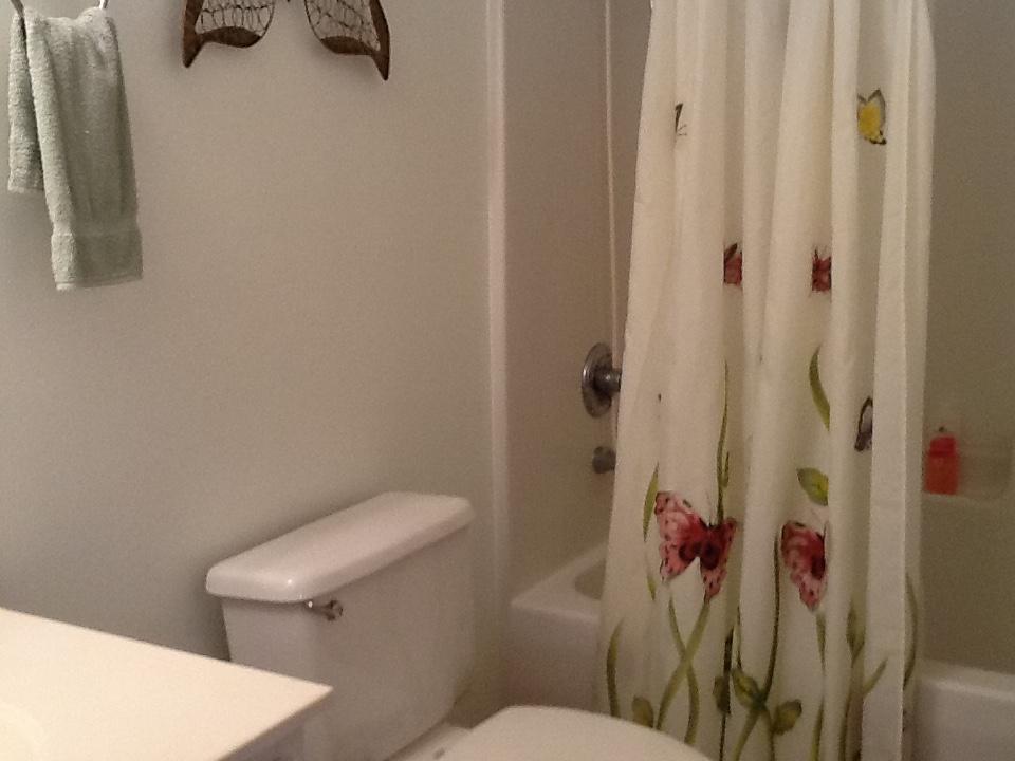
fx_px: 1290
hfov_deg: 42.9
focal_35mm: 44
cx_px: 508
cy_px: 380
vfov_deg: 32.9
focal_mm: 2.03
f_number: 2.4
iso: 100
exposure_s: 1/30
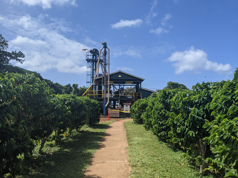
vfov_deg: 51.4
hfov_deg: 65.3
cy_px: 89
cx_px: 119
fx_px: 186
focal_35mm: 27
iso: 59
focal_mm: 4.44
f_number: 1.8
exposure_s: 1/4695
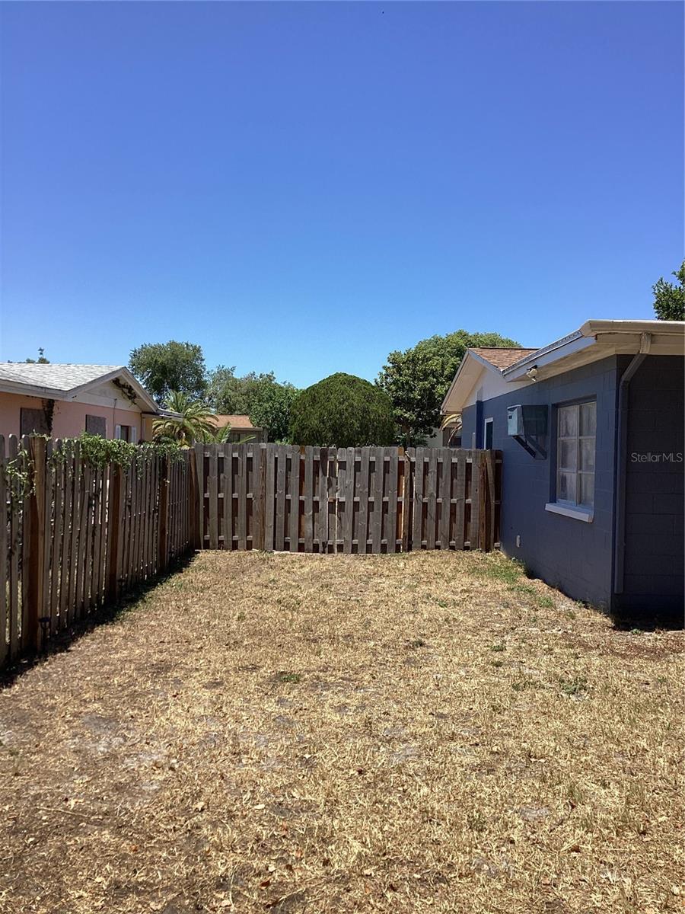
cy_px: 457
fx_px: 818
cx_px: 342
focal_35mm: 31
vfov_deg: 58.4
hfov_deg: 45.4
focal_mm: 3.3
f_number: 2.4
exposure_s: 1/1294
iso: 25
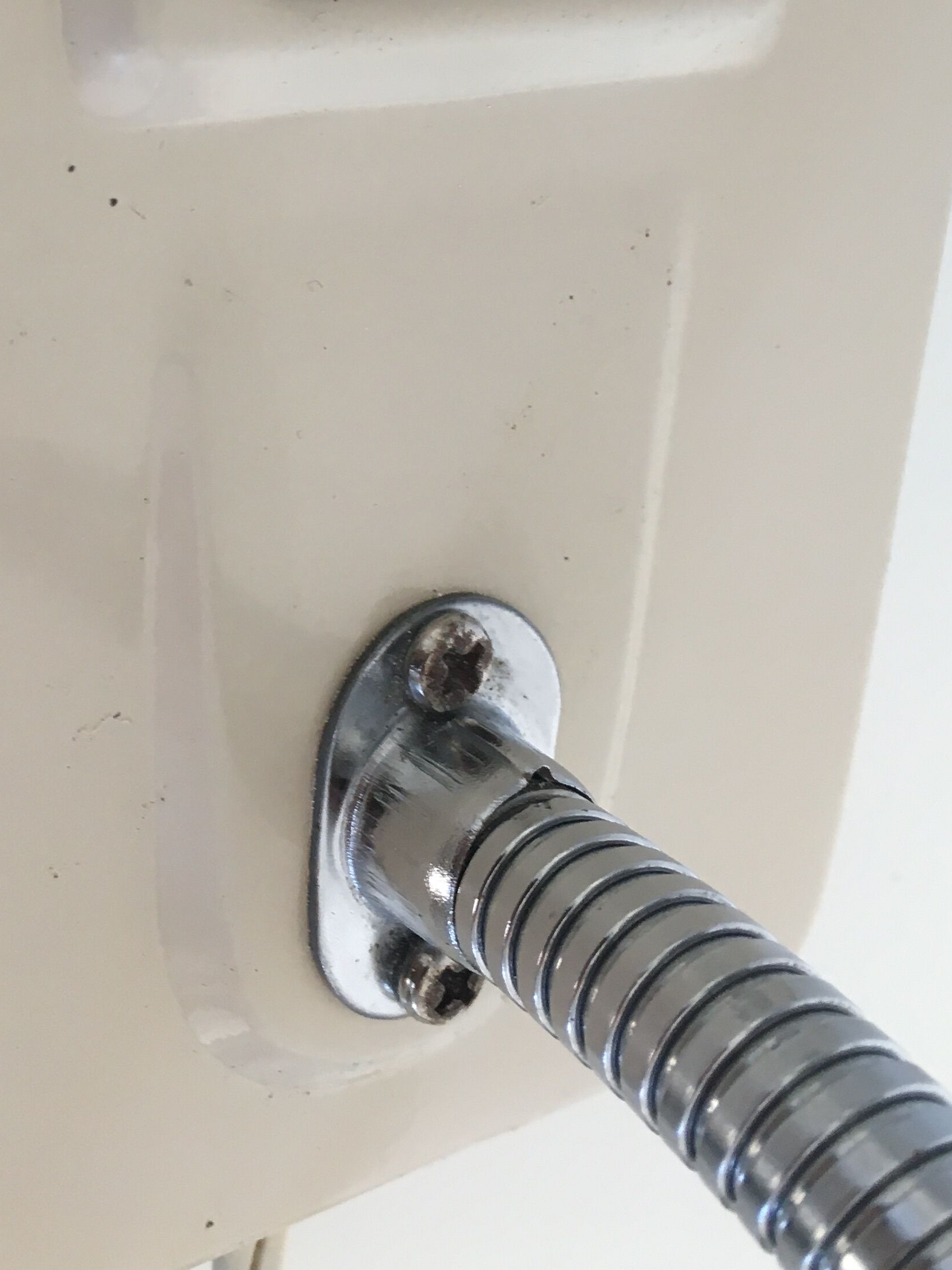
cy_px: 184
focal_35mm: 53
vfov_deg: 34.6
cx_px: 214
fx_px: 1943
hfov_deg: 27.1
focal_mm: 4.15
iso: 64
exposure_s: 1/33
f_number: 2.2
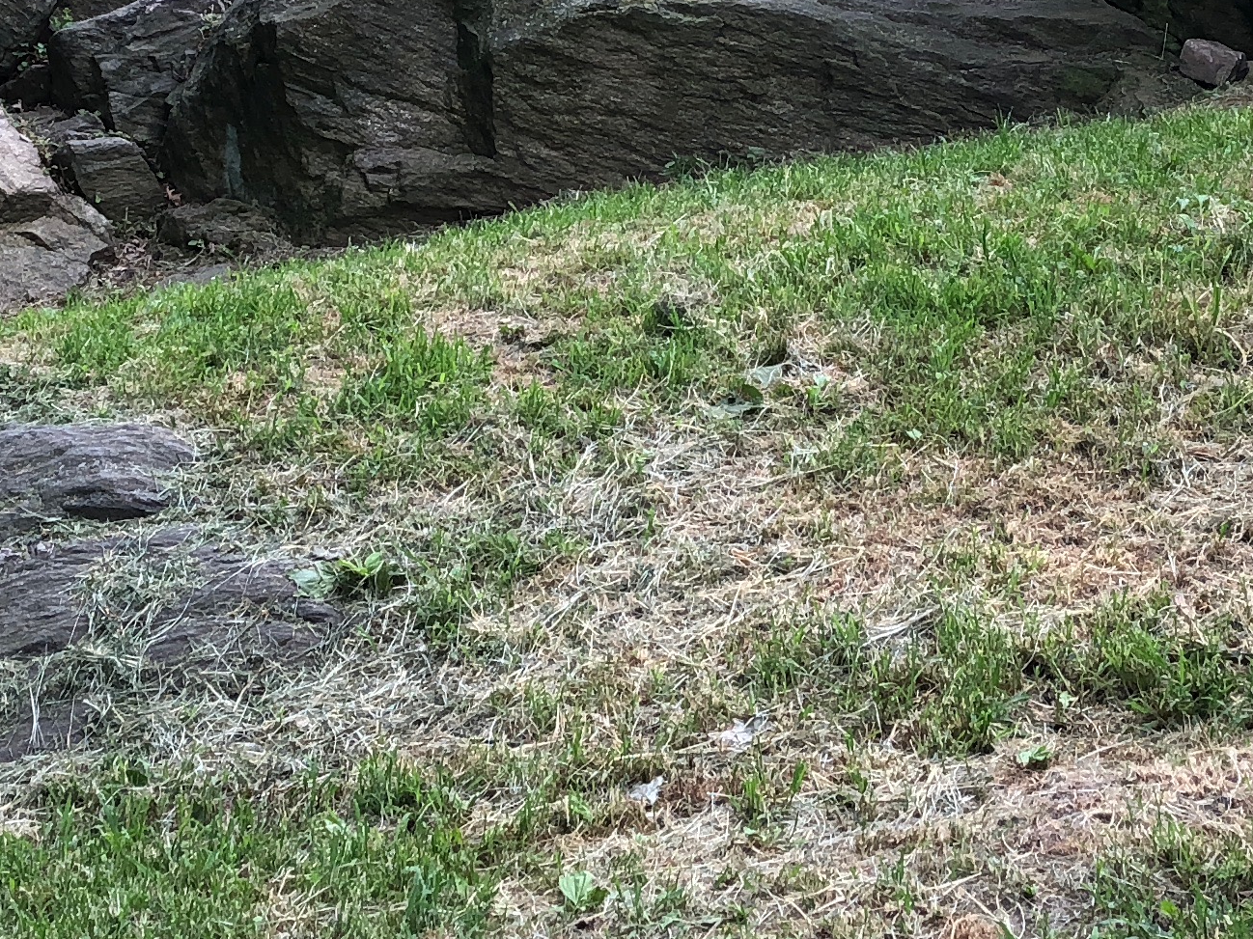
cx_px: 632
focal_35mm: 87
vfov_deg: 16.4
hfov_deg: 22.5
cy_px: -128
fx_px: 3149
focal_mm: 3.99
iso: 20
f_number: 1.8
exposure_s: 1/143
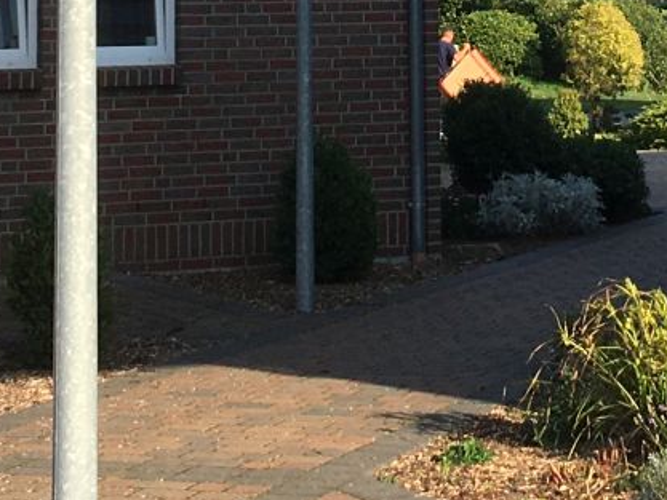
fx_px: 2679
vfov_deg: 10.3
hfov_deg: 14.2
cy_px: -264
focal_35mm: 139
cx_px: 437
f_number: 2.2
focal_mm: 4.15
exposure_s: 1/818
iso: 25
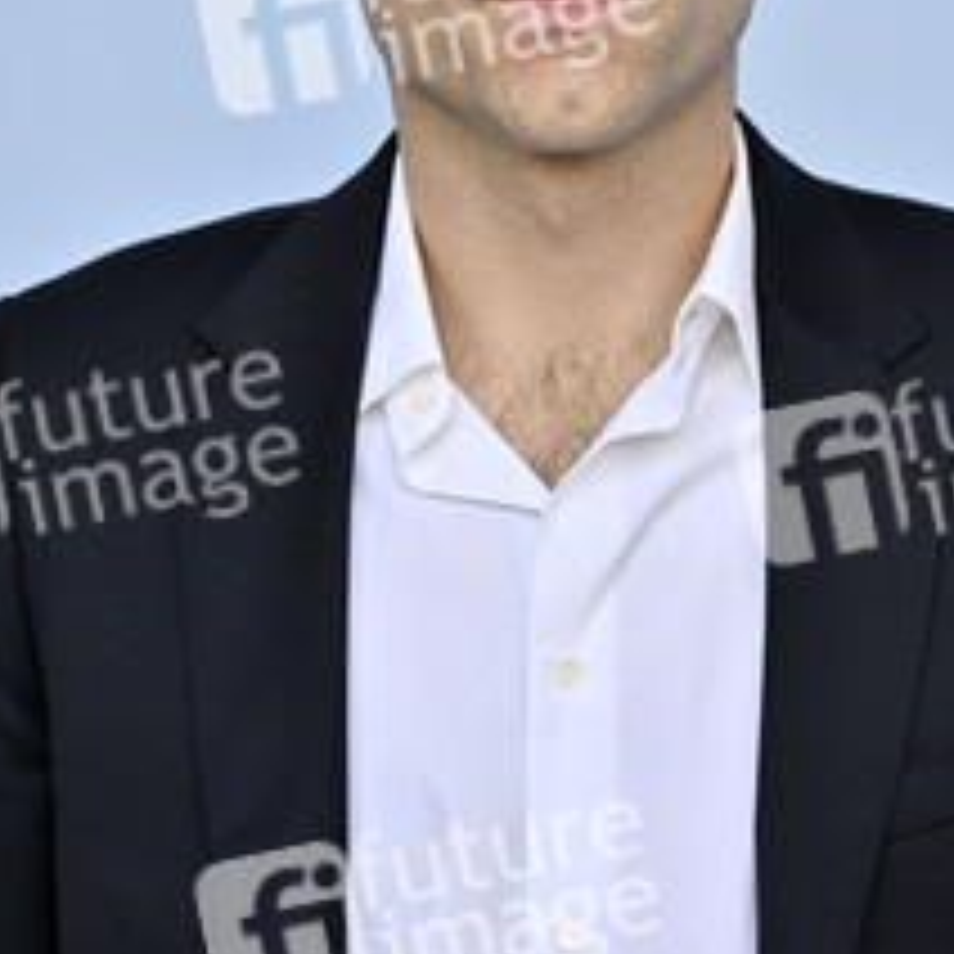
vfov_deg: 9.4
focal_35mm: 186
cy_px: 234
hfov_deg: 9.4
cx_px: 558
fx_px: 5799
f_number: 6.3
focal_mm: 116
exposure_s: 1/320
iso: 640
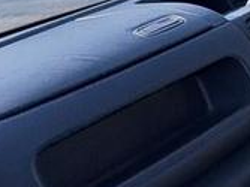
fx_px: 541
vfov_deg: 18.5
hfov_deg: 18.8
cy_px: -40
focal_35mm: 75
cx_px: 472
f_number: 2.2
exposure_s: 1/133
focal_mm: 2.22
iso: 50
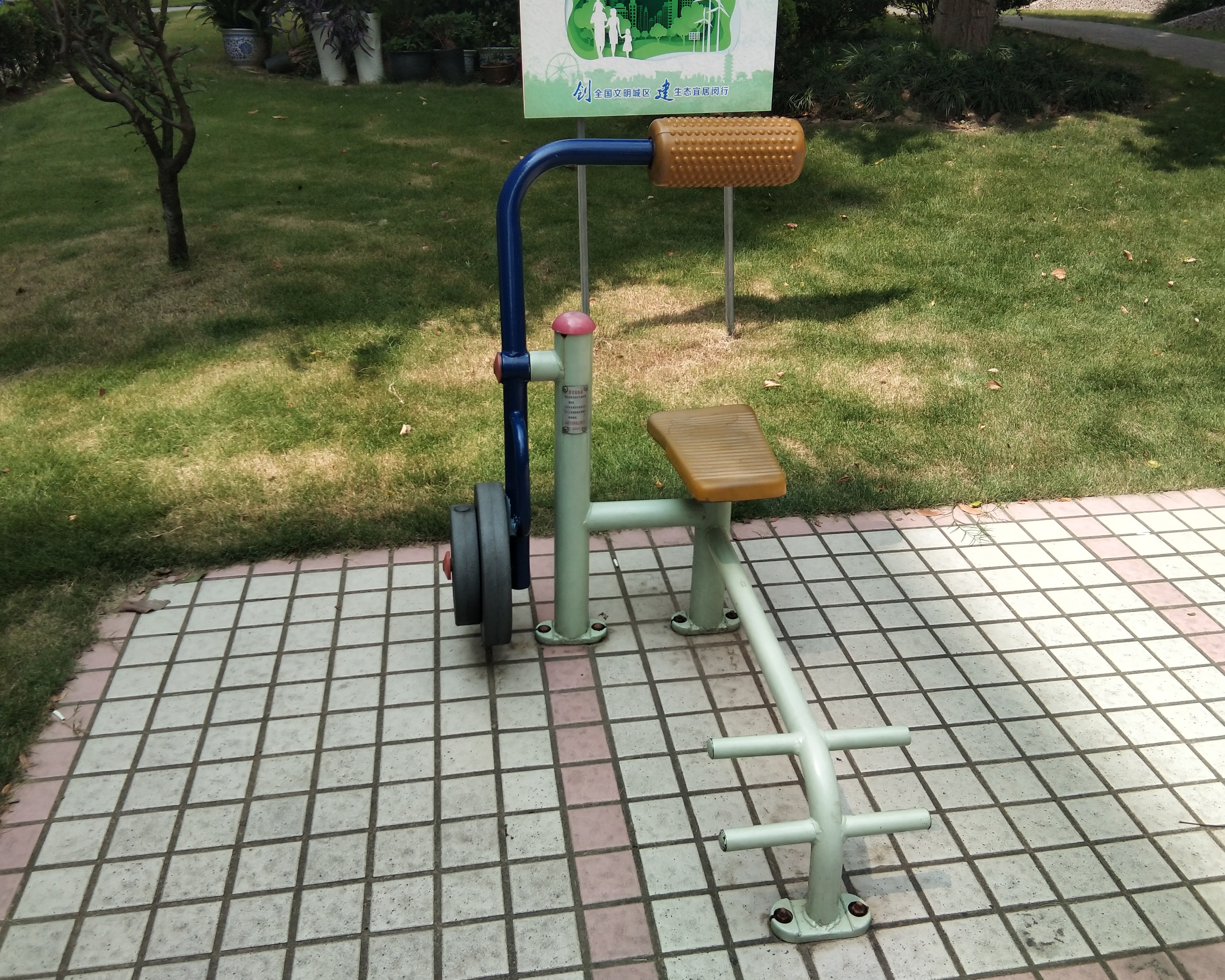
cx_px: 630
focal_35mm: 33
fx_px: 1197
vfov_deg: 44.5
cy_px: 495
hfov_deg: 54.2
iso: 50
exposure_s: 1/725
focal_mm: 3.69
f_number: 2.2
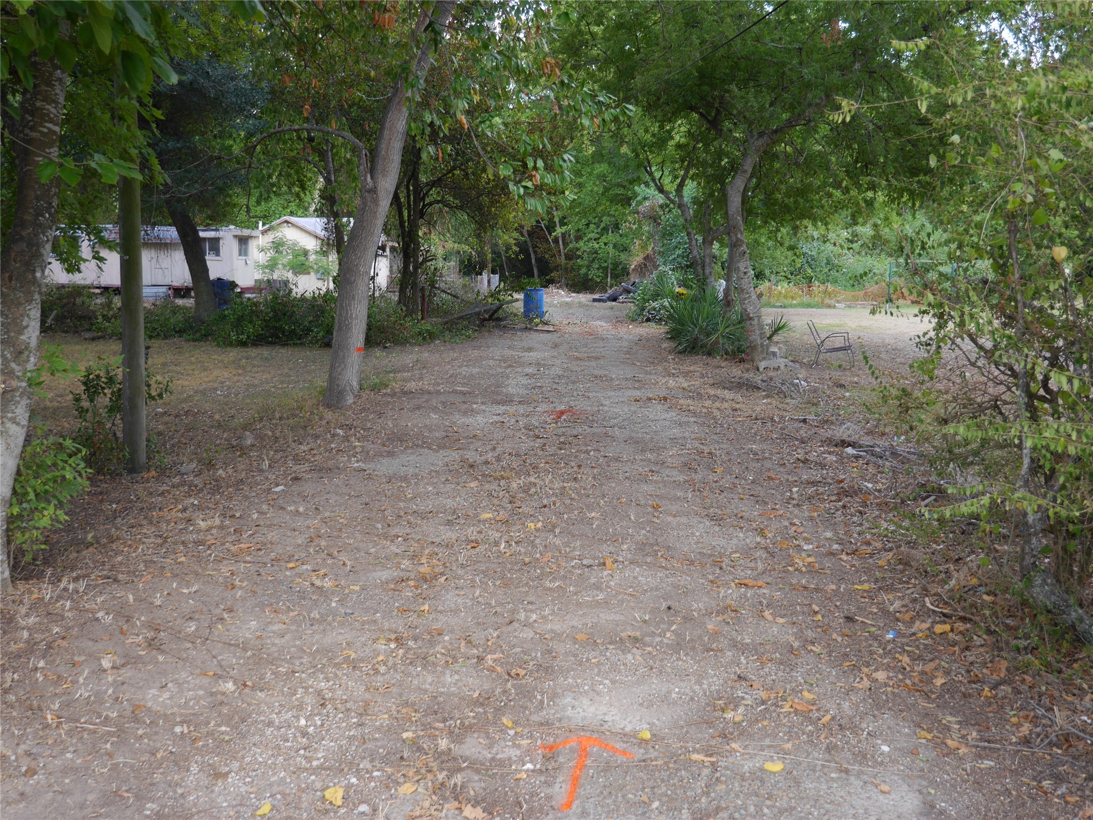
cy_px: 410
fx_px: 1137
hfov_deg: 51.4
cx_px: 546
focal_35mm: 36
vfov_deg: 39.7
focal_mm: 18
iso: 160
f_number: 4
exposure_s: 1/100
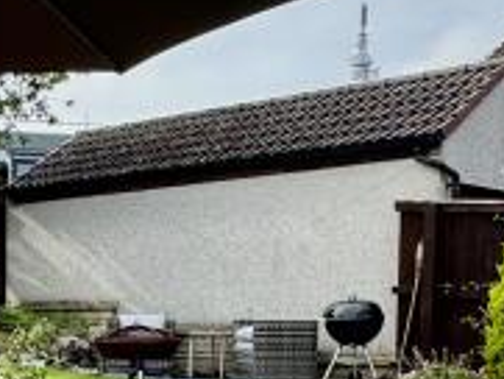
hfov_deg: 23.3
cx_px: -42
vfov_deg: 17.8
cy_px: 457
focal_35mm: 79
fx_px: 1151
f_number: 2.2
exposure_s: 1/727
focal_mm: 2.22
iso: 40
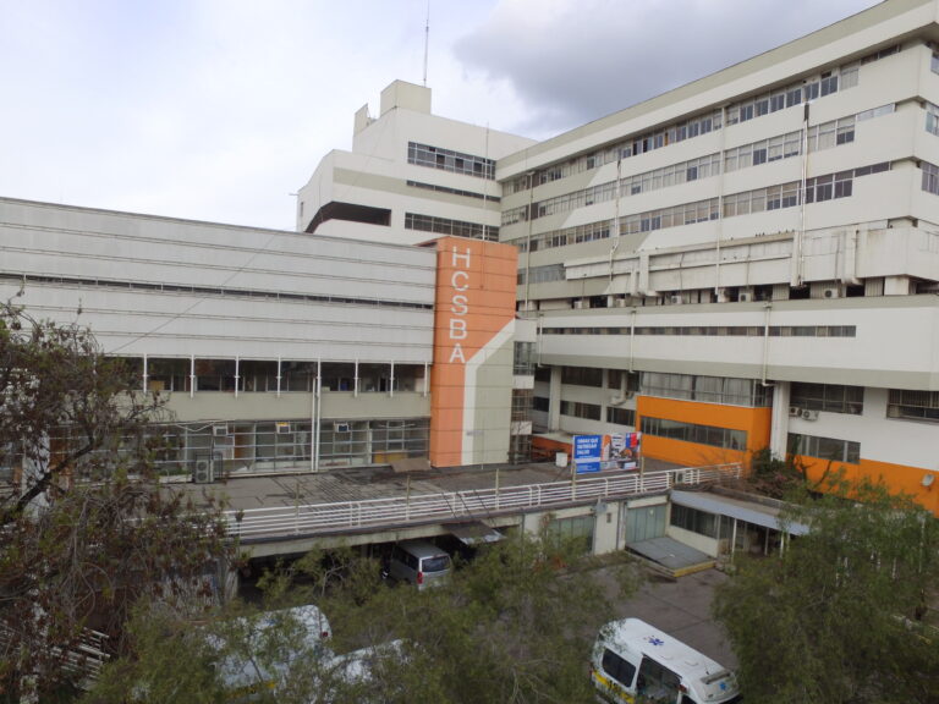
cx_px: 470
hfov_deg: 81.7
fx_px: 543
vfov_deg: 66.0
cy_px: 352
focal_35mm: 20
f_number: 2.8
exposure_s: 1/240
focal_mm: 3.61
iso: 100
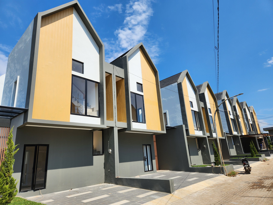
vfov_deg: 58.9
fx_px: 181
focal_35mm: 23
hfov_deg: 73.9
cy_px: 102
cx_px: 136
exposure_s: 1/2151
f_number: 1.8
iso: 20
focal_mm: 5.4
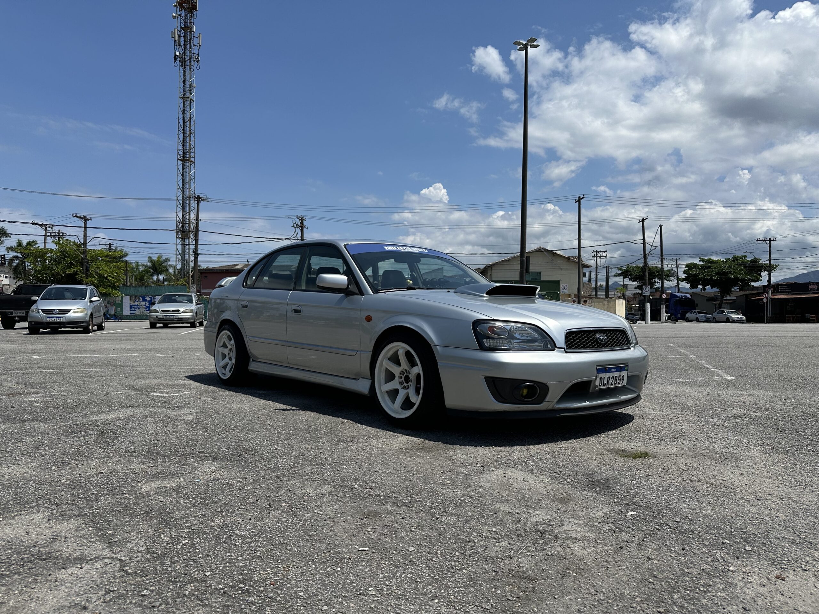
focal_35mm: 24
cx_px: 410
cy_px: 307
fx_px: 568
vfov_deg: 56.8
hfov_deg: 71.6
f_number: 1.78
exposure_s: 1/8197
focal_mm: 6.86
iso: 80
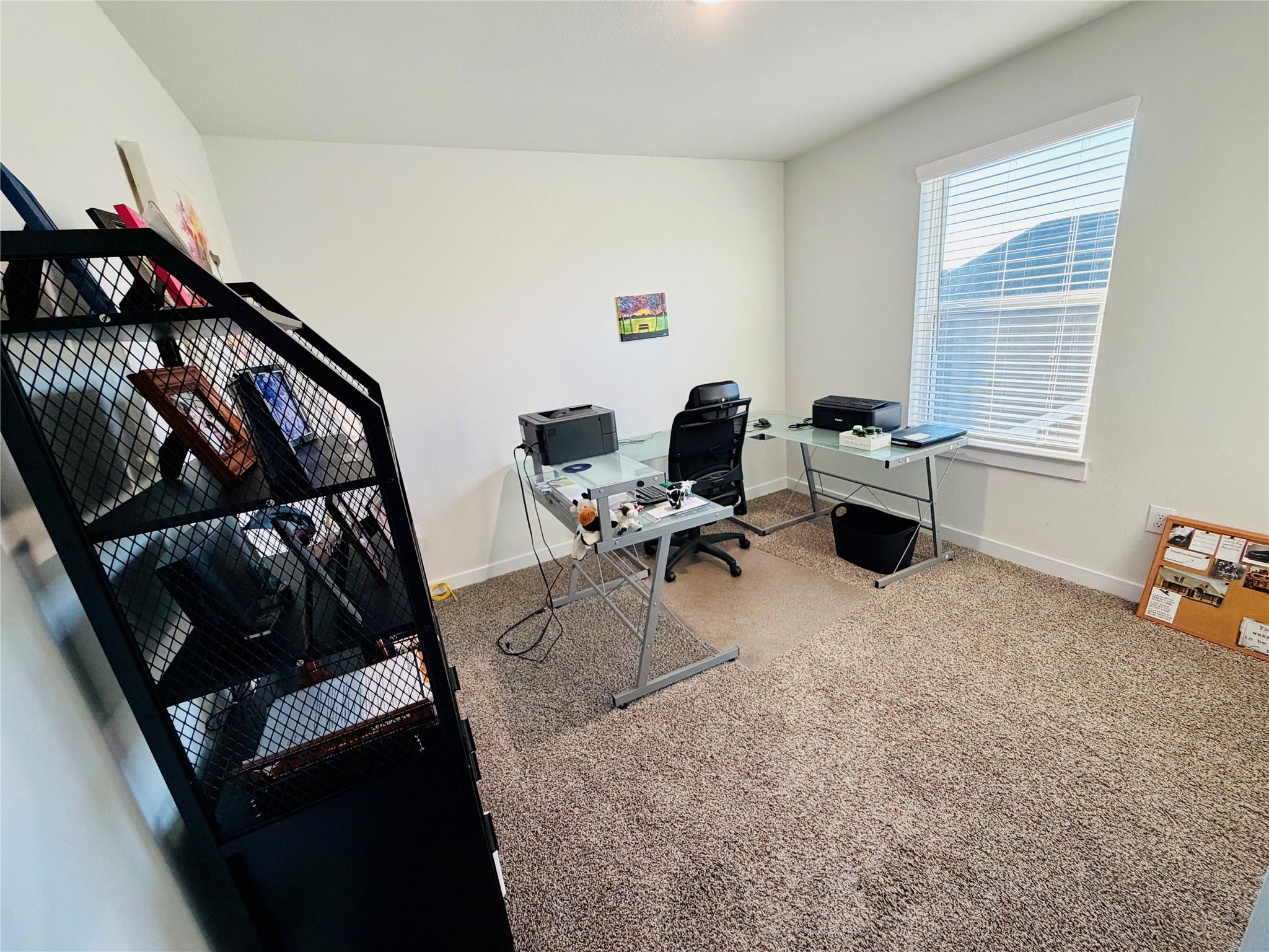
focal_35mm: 14
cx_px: 634
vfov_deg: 85.7
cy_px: 476
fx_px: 513
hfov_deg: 102.1
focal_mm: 2.22
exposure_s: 1/120
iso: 320
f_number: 2.2
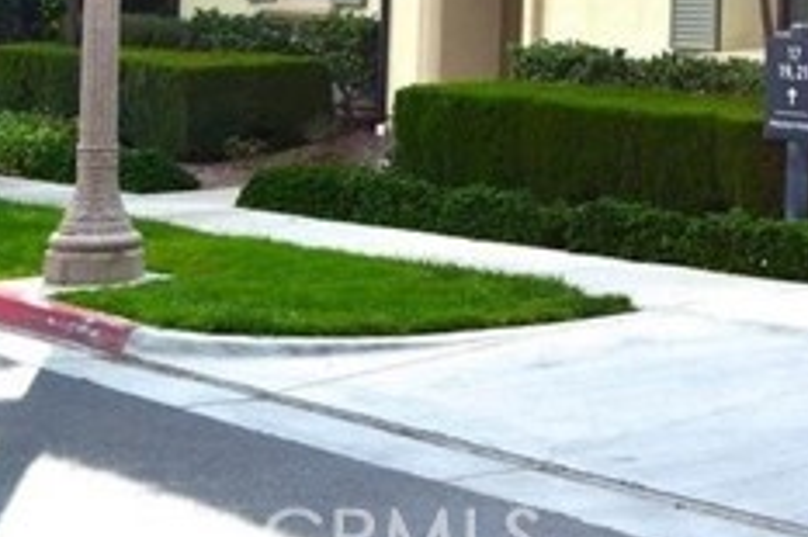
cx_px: 919
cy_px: -149
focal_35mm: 99
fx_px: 2220
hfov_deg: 19.6
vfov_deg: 13.3
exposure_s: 1/250
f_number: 8
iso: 100
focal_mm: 24
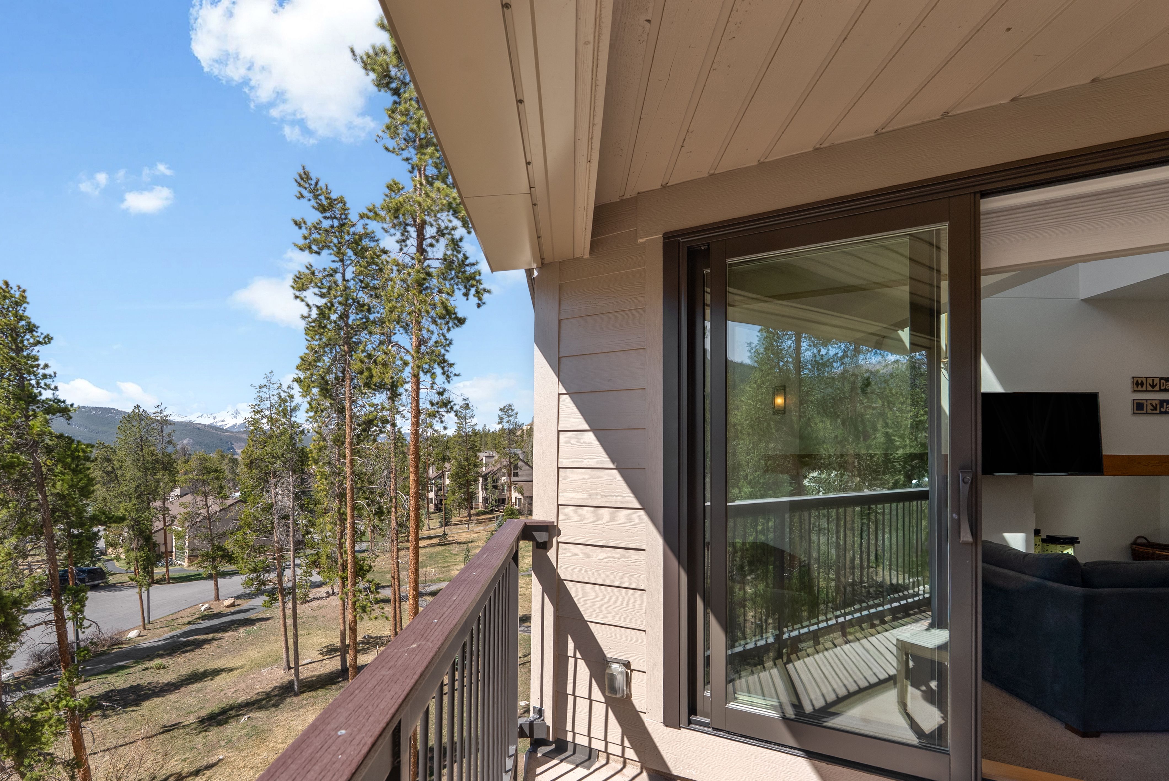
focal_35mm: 16
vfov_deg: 73.8
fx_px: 520
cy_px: 390
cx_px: 584
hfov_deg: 96.7
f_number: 9
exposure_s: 1/500
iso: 320
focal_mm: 16
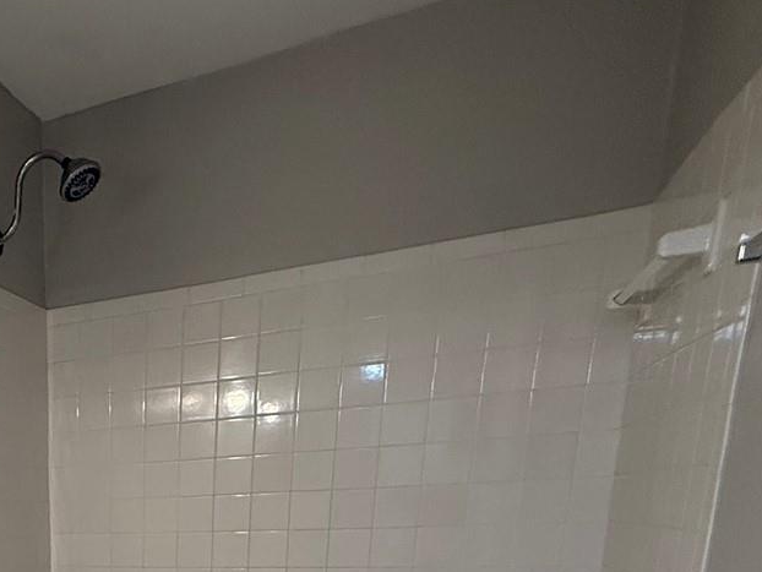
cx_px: -33
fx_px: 793
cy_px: 706
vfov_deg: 32.1
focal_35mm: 36
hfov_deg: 42.7
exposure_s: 1/120
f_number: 2.2
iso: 250
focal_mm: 2.22
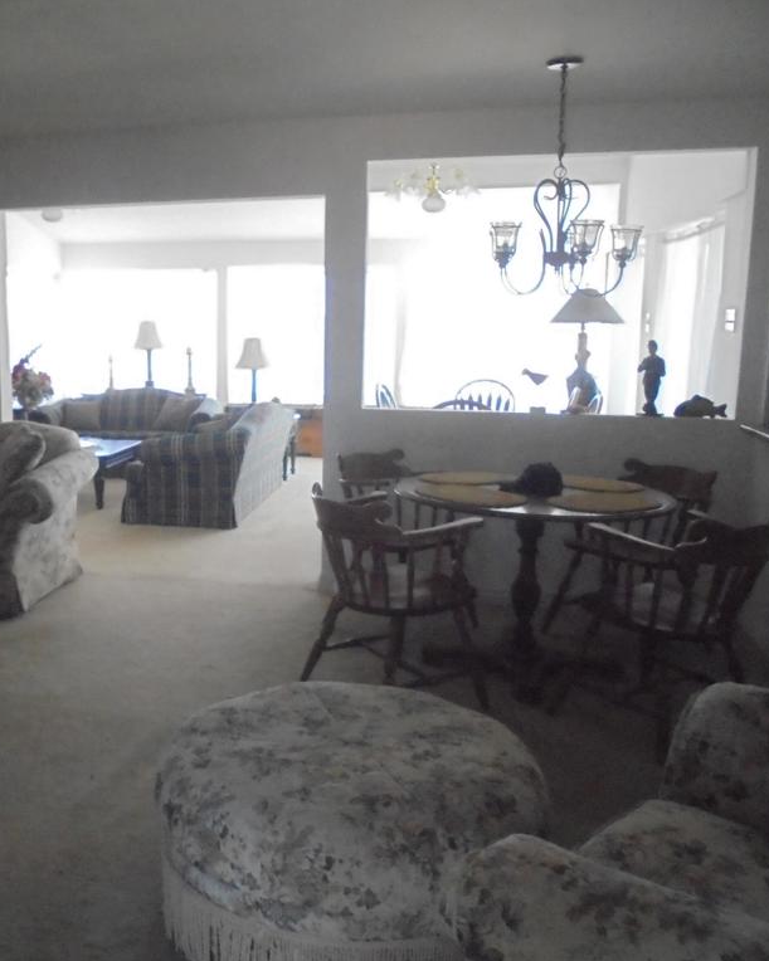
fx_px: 967
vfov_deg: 52.9
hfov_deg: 41.9
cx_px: 181
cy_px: 480
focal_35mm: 34
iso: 800
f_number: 3.5
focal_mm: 4.6
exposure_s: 1/125
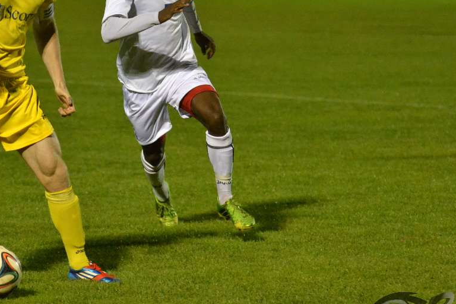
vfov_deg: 4.6
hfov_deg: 6.9
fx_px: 3800
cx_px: 120
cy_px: 87
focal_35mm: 300
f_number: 3.2
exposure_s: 1/500
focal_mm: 120
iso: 3200
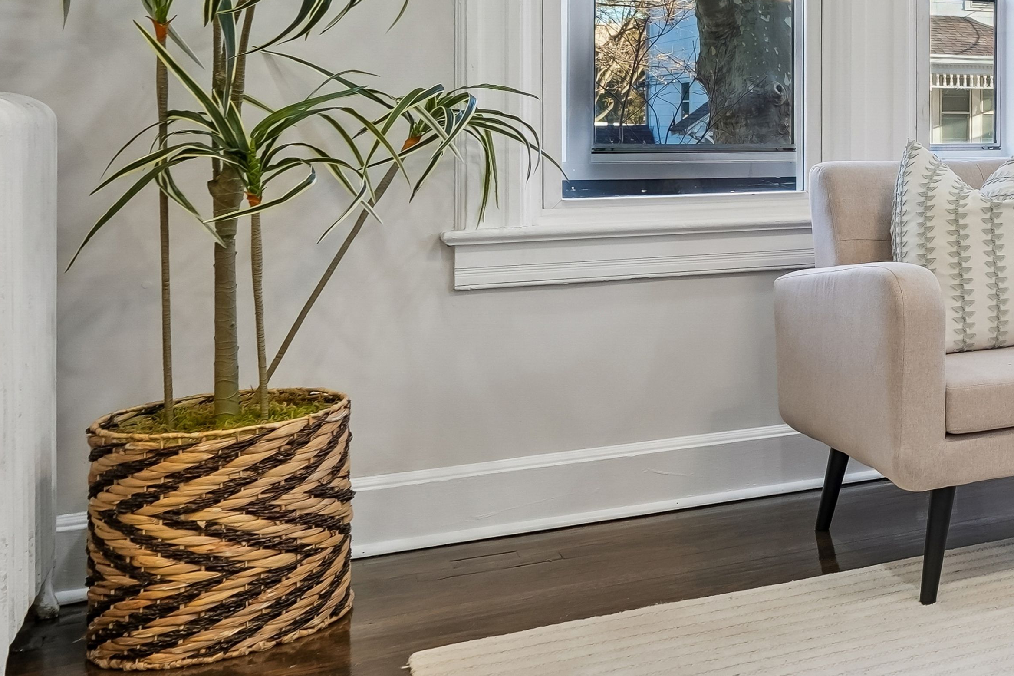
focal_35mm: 48
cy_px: 95
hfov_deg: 31.9
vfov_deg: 27.3
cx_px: 1300
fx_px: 1352
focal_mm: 16
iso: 500
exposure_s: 1/60
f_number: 7.1
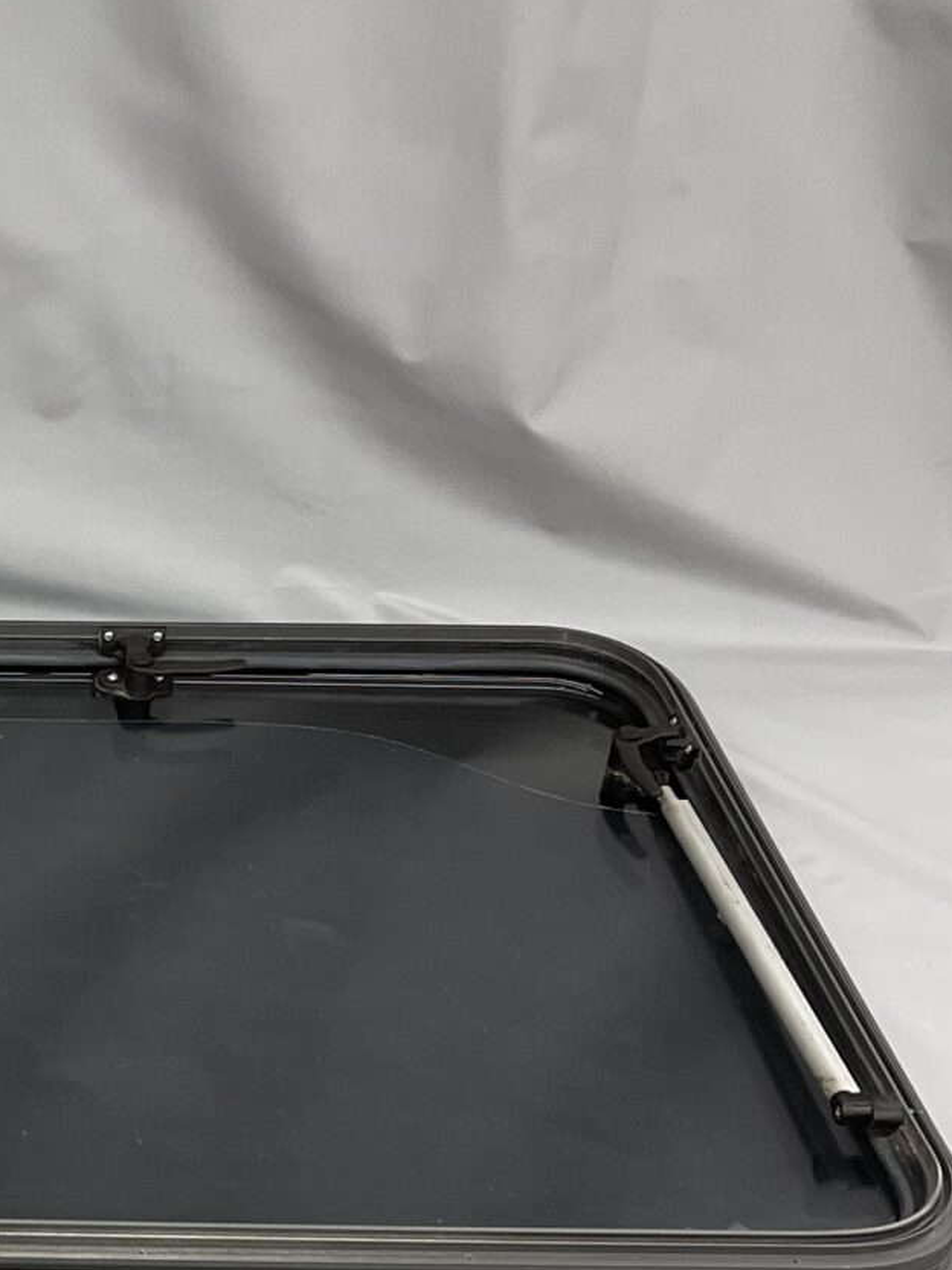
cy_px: 812
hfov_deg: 16.9
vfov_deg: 24.3
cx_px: -420
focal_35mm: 80
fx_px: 2934
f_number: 1.6
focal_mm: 5.1
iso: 125
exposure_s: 1/100
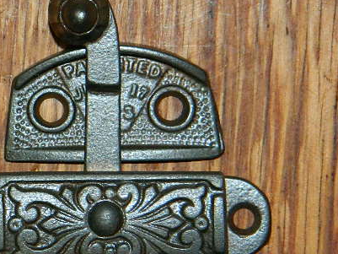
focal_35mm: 263
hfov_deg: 7.5
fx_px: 2569
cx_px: -92
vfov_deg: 5.6
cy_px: 11
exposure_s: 1/60
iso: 200
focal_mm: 18.6
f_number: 4.5
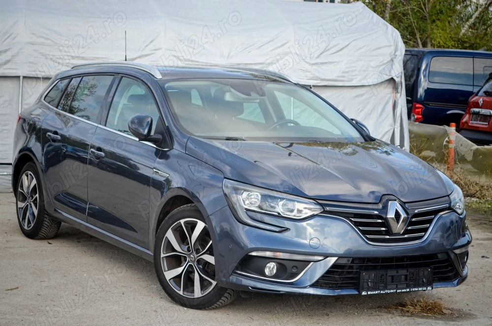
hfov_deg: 24.7
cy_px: 163
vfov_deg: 16.5
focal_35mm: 82
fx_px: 1125
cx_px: 246
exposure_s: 1/400
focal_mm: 55
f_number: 5.6
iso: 200
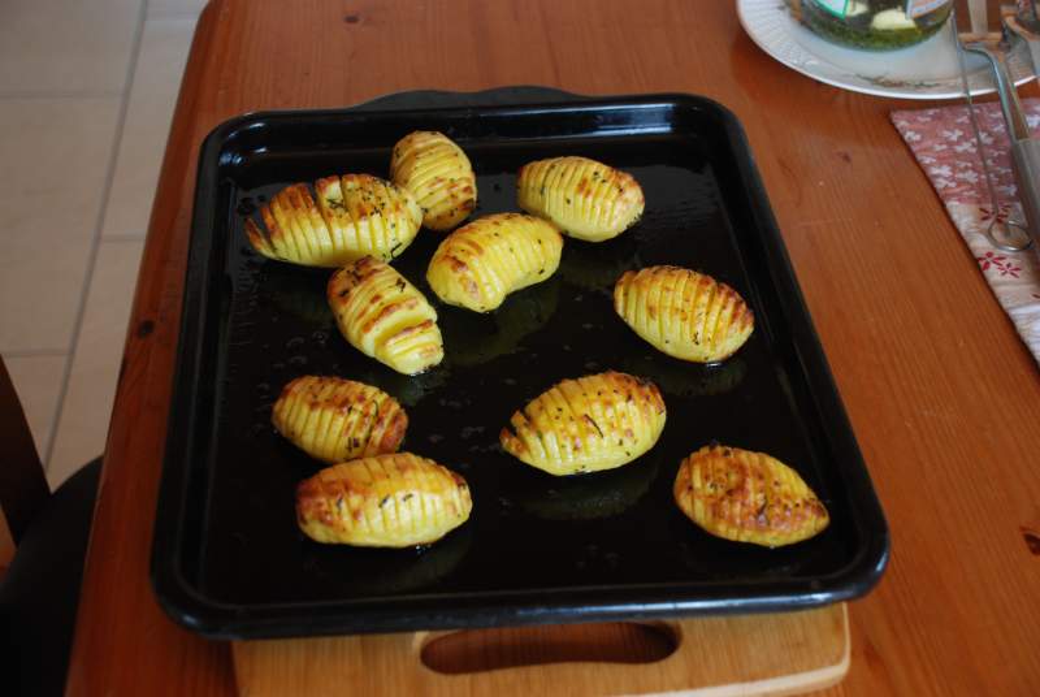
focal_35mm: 48
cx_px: 520
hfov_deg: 41.1
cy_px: 348
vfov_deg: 28.2
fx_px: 1389
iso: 400
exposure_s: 1/25
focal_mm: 32
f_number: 4.2
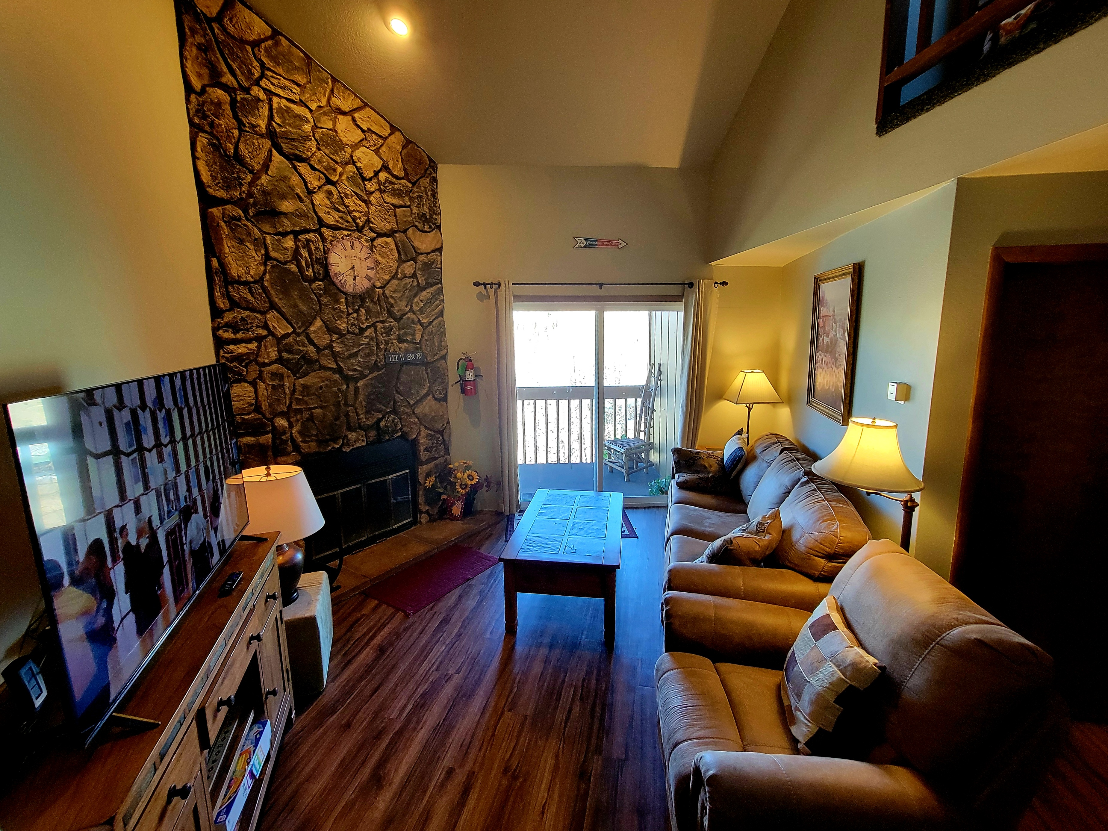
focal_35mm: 13
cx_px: 554
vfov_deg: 89.9
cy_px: 416
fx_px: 416
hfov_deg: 106.2
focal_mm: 2.2
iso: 320
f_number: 2.2
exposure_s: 1/60.2
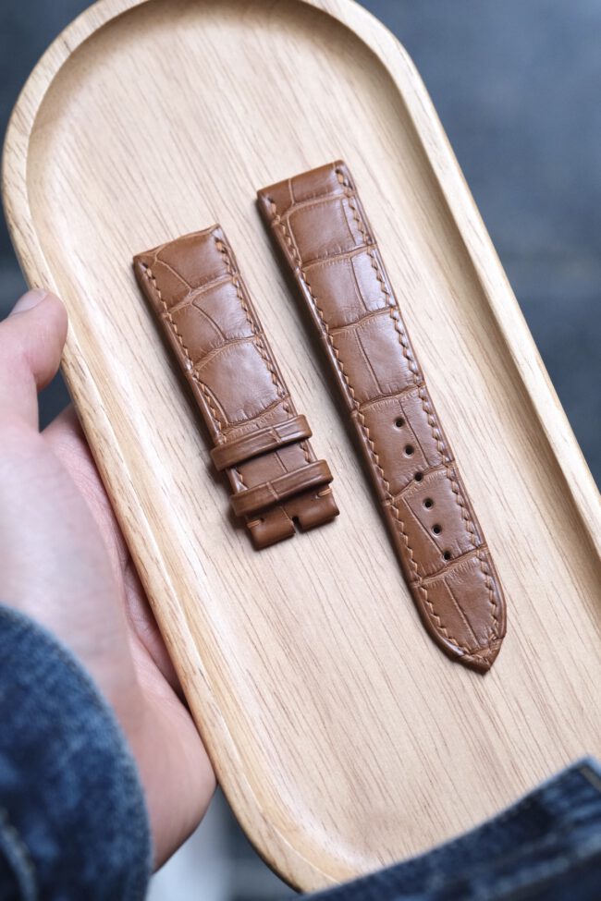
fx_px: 2254
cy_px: 450
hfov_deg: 15.2
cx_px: 300
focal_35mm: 90
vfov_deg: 22.6
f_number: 4.5
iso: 1600
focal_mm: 60
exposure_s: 1/100
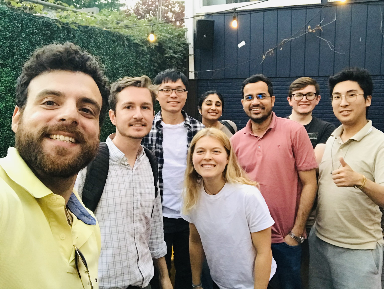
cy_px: 144
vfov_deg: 44.2
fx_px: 355
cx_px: 192
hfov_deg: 56.8
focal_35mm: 32
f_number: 2.2
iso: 200
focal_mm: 2.87
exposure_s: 1/24
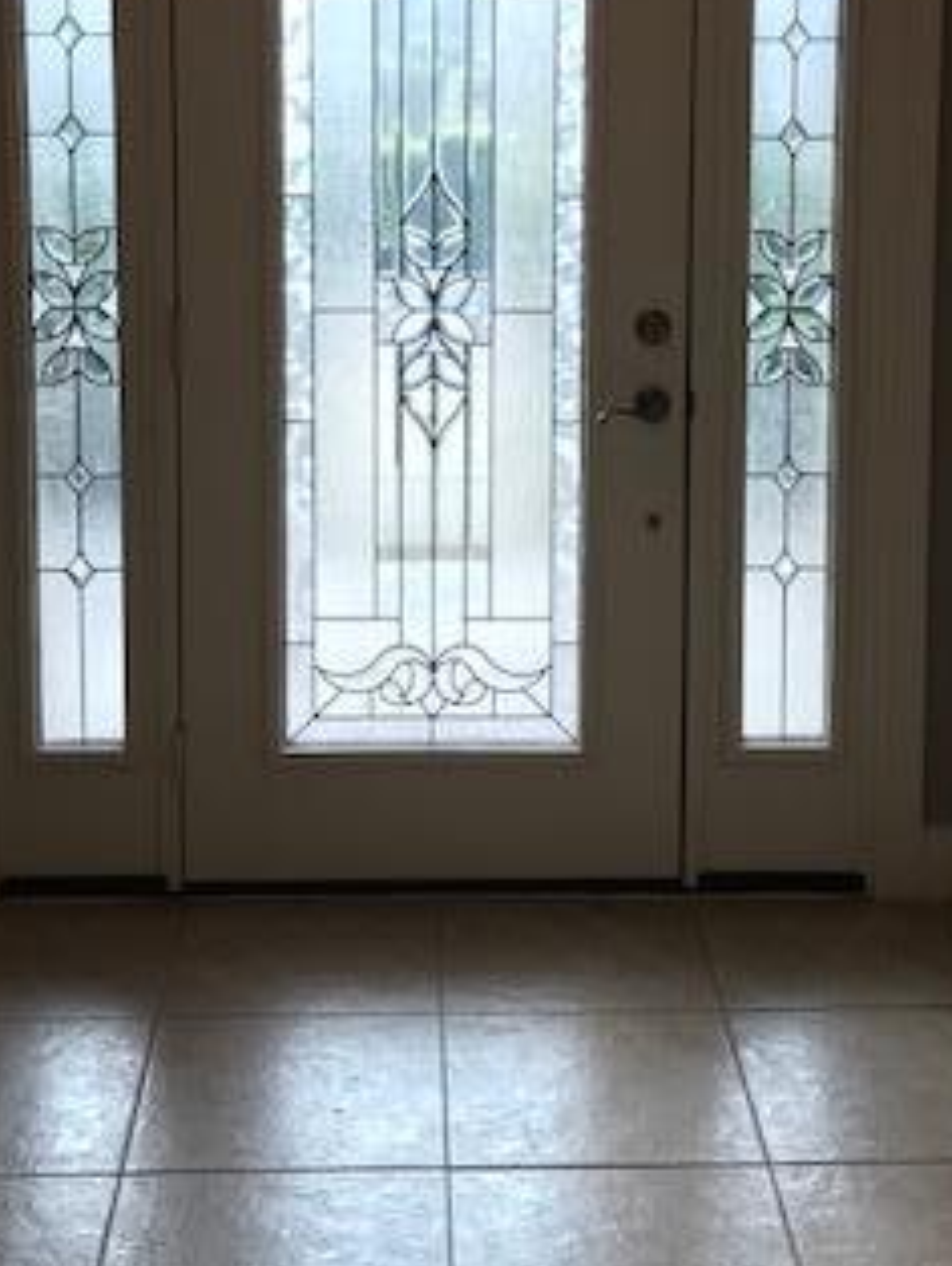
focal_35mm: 57
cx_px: 488
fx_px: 2087
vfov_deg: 32.9
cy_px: 262
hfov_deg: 25.7
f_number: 1.8
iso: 25
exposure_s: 1/120
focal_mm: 3.99
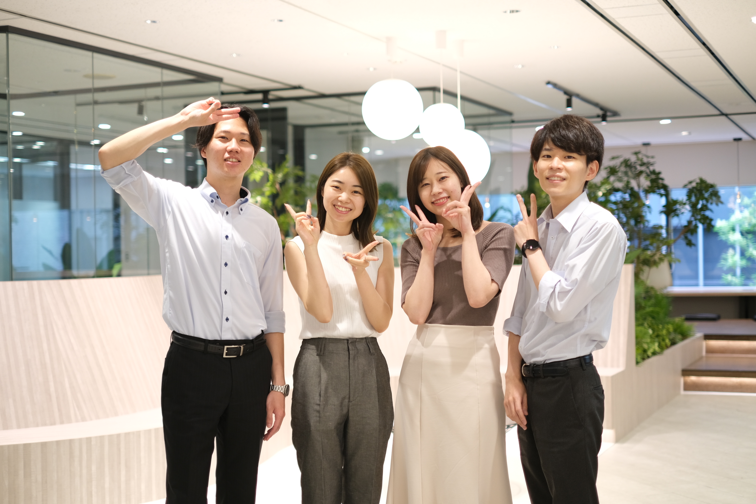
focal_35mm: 53
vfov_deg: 25.5
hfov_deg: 37.5
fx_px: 1113
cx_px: 378
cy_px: 252
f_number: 1.4
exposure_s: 1/180
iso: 500
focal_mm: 35
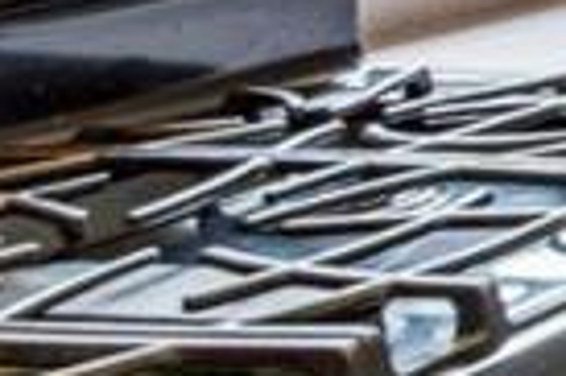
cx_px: 1834
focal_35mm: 105
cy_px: -397
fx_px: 1649
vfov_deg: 11.6
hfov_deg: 10.5
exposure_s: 1/15
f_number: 8
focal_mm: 14
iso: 640
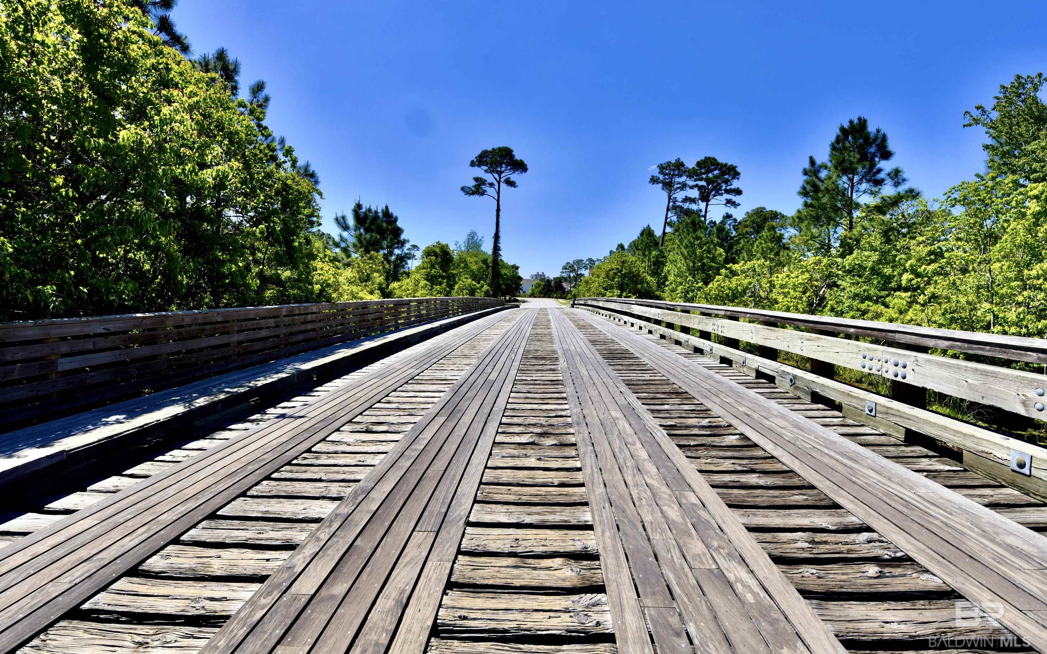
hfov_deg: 97.8
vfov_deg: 71.2
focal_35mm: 16
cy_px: 311
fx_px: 457
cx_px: 521
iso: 200
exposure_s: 1/400
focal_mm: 15
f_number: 10
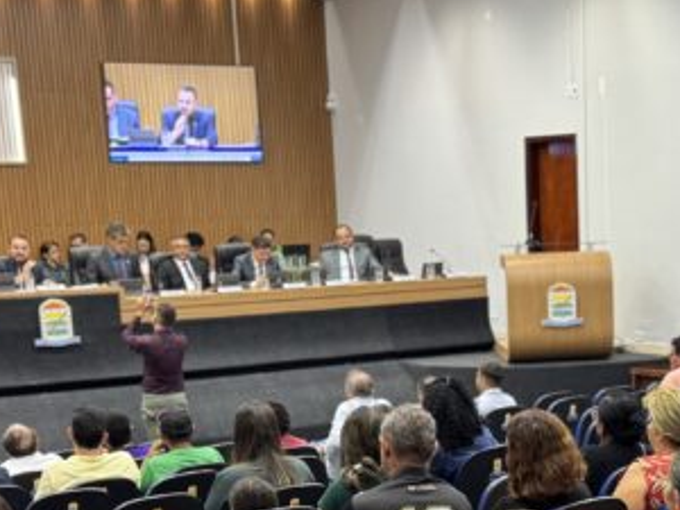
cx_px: 508
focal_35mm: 82
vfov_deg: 17.3
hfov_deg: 23.6
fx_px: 1611
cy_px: 571
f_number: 1.78
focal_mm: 6.76
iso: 160
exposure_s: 1/60
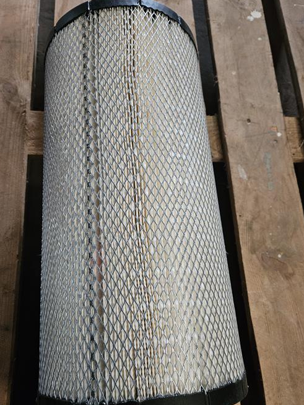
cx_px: 149
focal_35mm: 27
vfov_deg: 65.3
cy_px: 212
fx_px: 316
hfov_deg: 51.4
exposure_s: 1/33.3
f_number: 1.8
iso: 640
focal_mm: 5.4
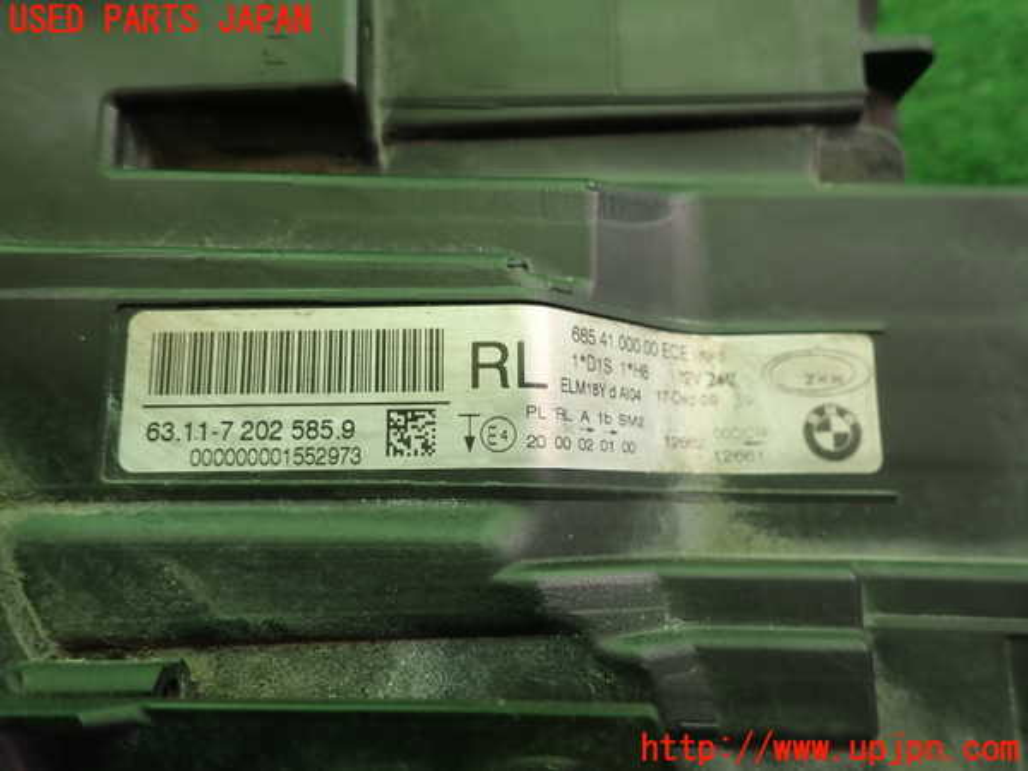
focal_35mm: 25
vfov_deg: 54.9
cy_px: 386
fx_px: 742
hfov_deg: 69.4
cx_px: 514
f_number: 2
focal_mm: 4.5
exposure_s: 1/60
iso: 100
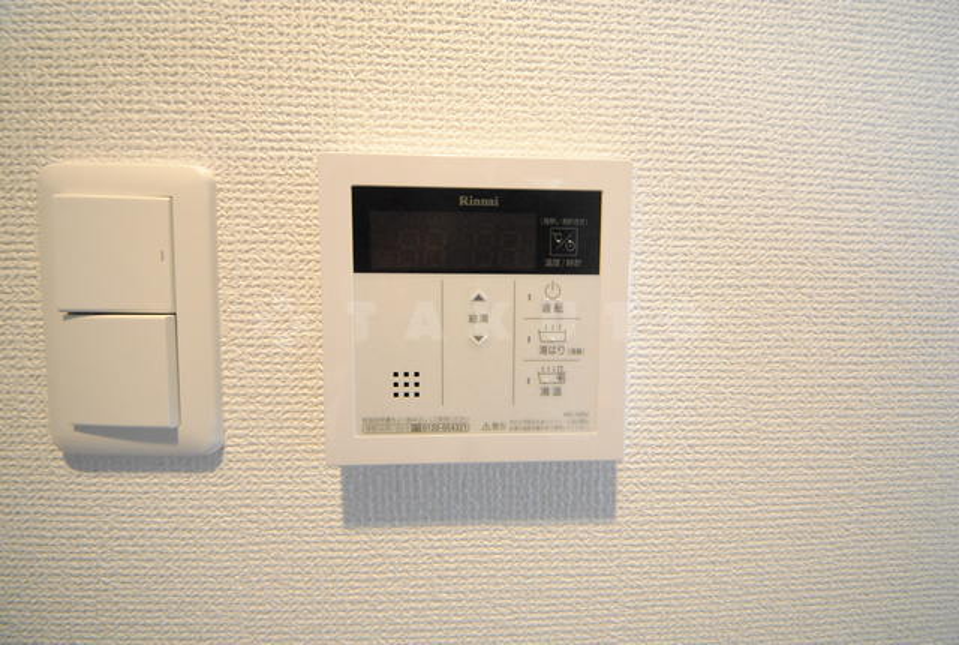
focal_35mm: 12
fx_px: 320
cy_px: 322
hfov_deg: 112.5
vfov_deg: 90.3
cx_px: 480
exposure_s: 1/40
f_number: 4.5
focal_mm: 8
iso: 1600
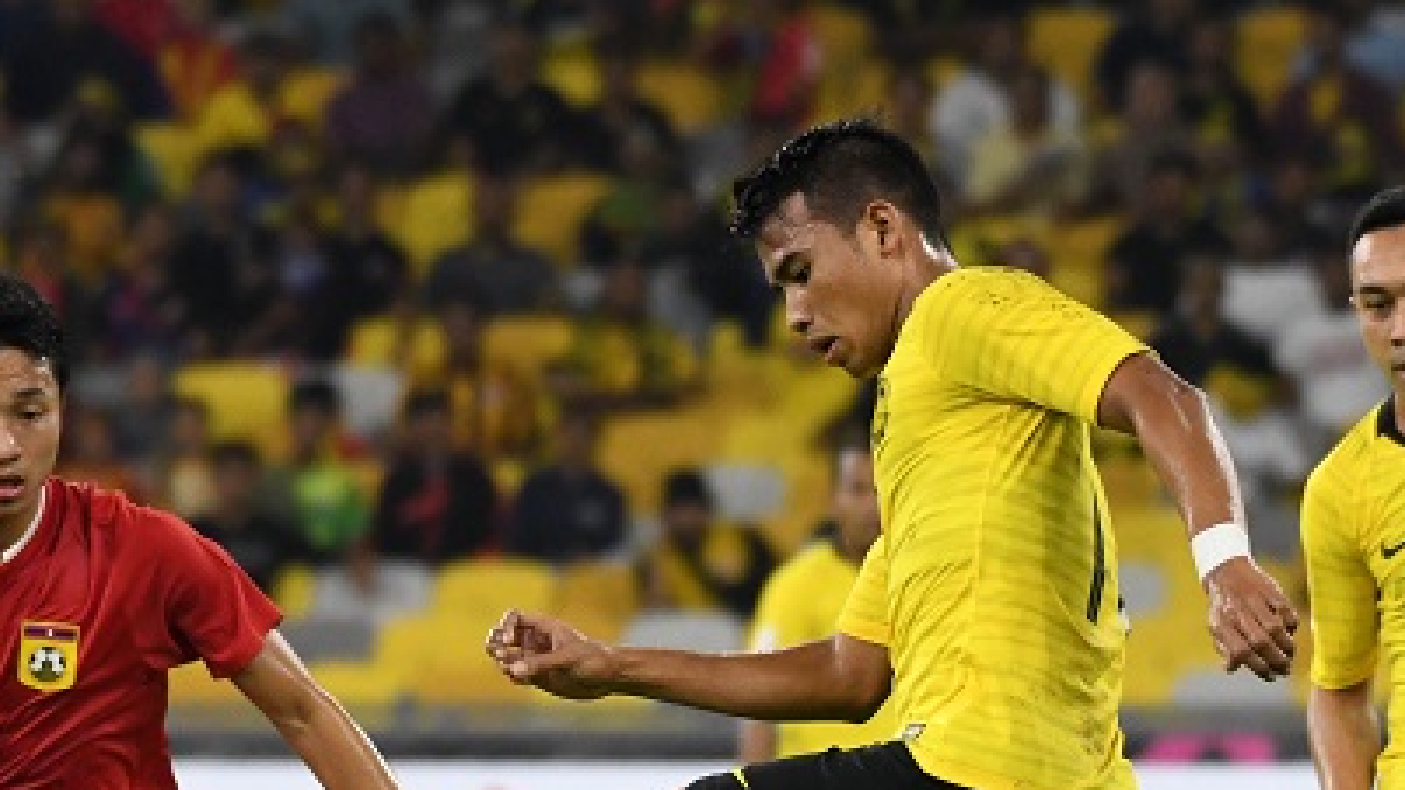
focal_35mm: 781
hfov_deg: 2.8
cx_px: 447
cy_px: 753
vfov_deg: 1.6
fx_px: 29092
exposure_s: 1/1250
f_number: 5.6
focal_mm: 250
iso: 5000
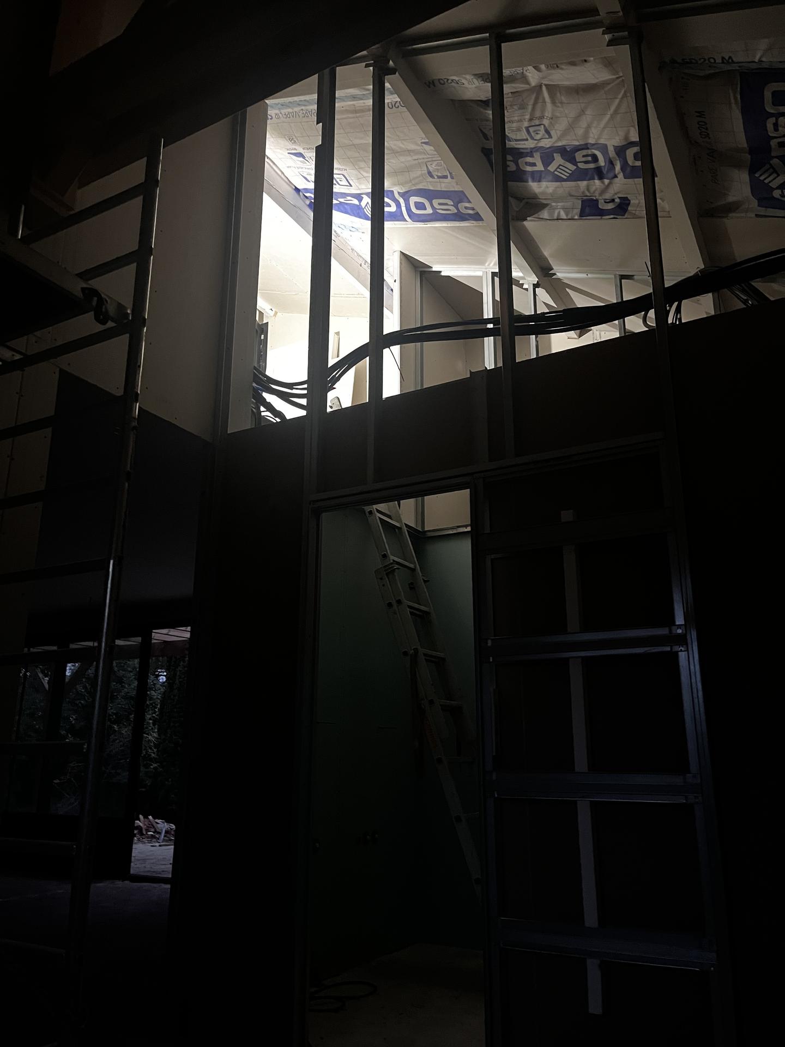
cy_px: 524
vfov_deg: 67.3
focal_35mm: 26
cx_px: 392
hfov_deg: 53.1
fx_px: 786
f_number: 1.6
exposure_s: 1/20
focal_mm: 5.1
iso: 1000
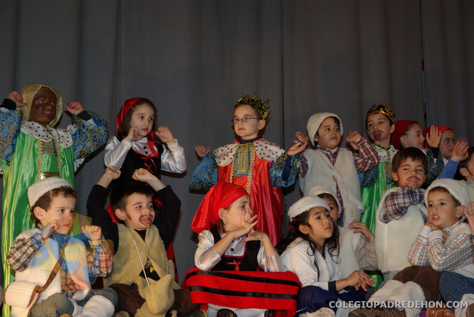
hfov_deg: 27.0
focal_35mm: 75
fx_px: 989
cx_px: 237
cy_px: 158
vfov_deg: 18.2
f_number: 5.6
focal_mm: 50
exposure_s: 1/60
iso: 400
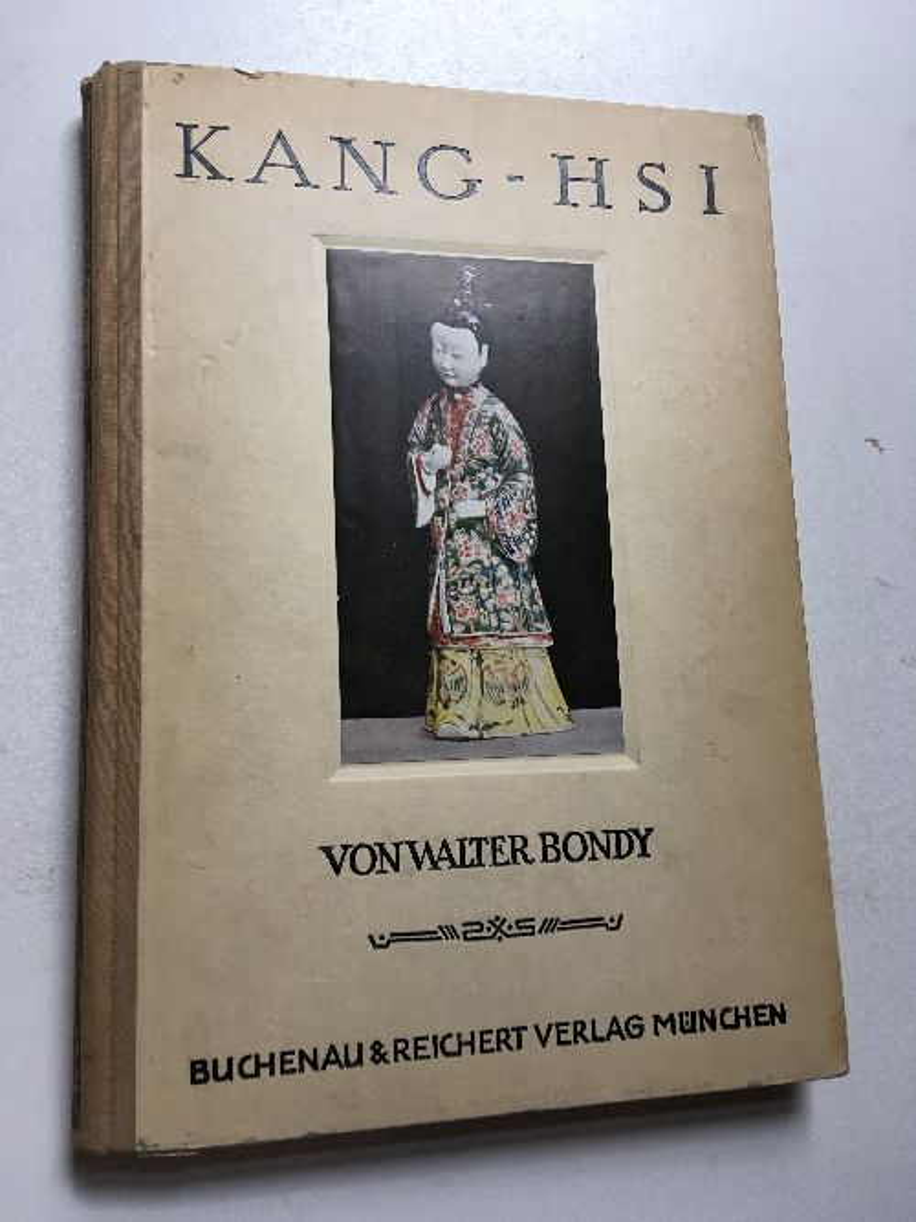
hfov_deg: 48.2
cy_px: 611
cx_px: 458
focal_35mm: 29
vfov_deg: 61.7
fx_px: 1024
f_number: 2.2
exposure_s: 1/33
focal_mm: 4.15
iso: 40
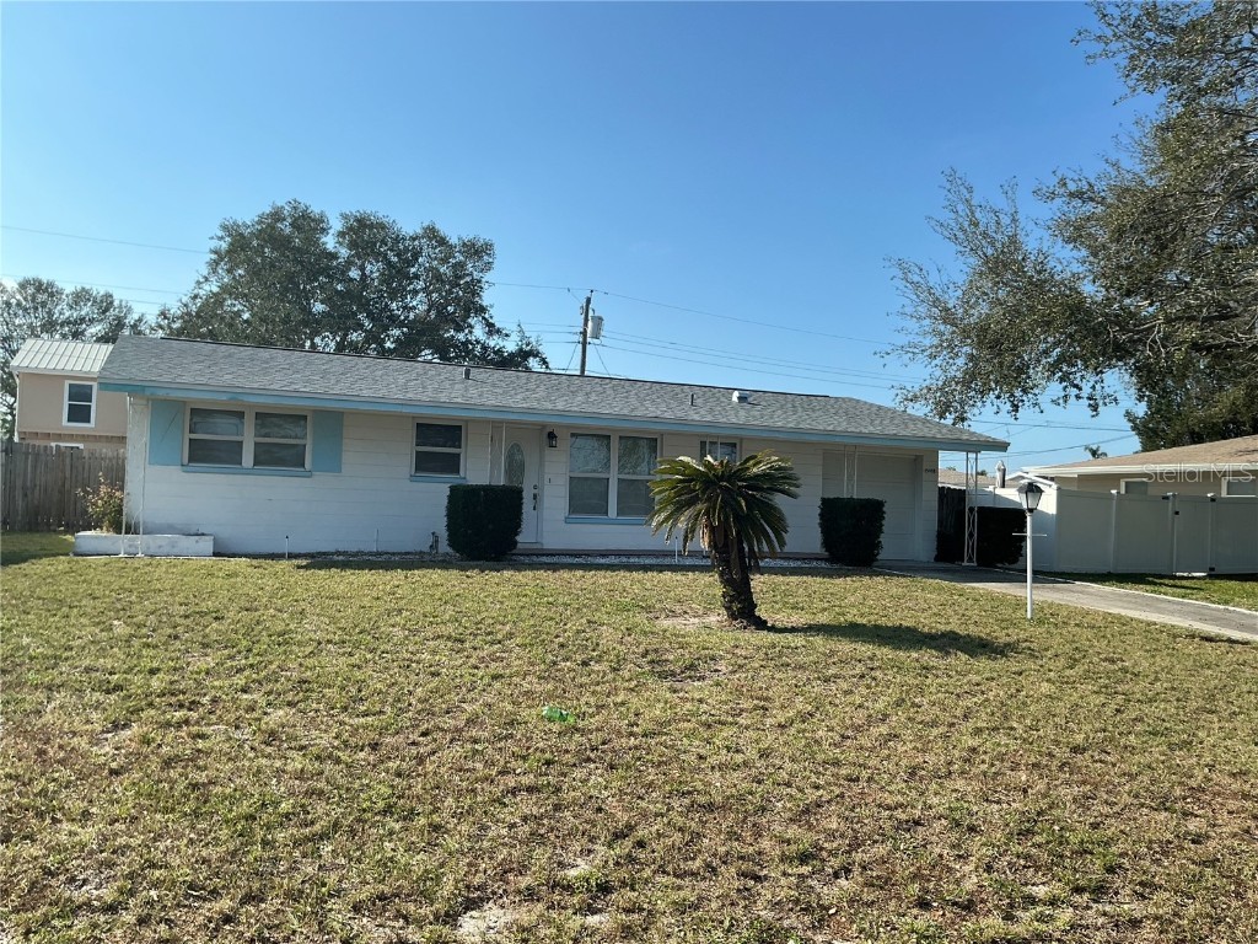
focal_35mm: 28
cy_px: 472
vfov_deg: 49.7
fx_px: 1018
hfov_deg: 63.4
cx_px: 629
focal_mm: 3
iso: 25
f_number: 1.8
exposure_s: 1/749
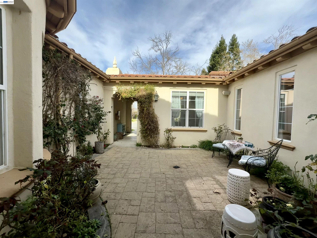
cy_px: 119
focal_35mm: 14
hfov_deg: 102.1
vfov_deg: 85.7
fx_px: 128
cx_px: 158
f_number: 2.2
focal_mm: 2.22
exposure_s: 1/970
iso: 50
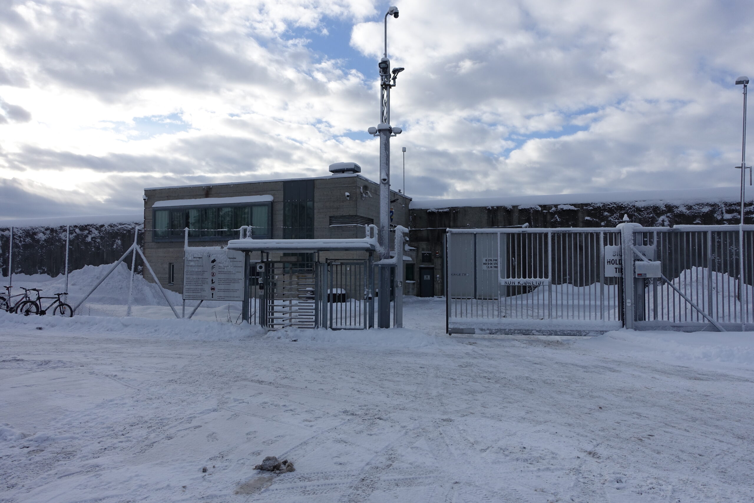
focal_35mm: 24
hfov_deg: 73.7
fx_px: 503
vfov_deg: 53.1
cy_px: 252
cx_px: 377
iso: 125
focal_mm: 8.8
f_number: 5.6
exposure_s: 1/800
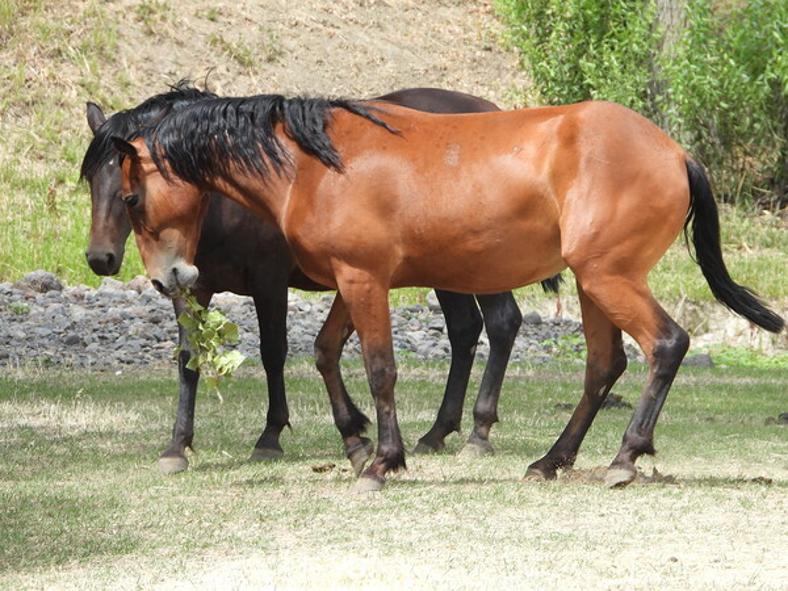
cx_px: 394
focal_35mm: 467
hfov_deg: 4.2
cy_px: 296
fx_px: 10631
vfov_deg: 3.2
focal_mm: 83.9
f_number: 5
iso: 125
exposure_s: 1/250
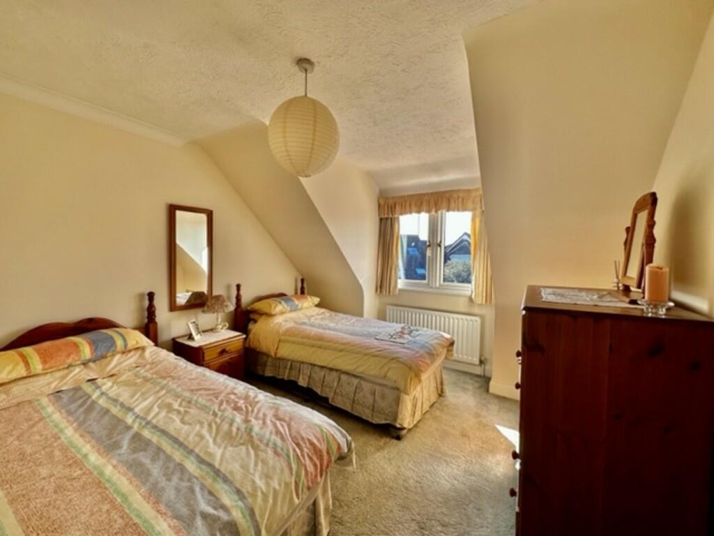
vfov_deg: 85.7
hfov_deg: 102.1
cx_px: 357
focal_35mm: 14
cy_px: 268
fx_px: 289
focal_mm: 2.22
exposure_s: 1/171
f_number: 2.2
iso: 40
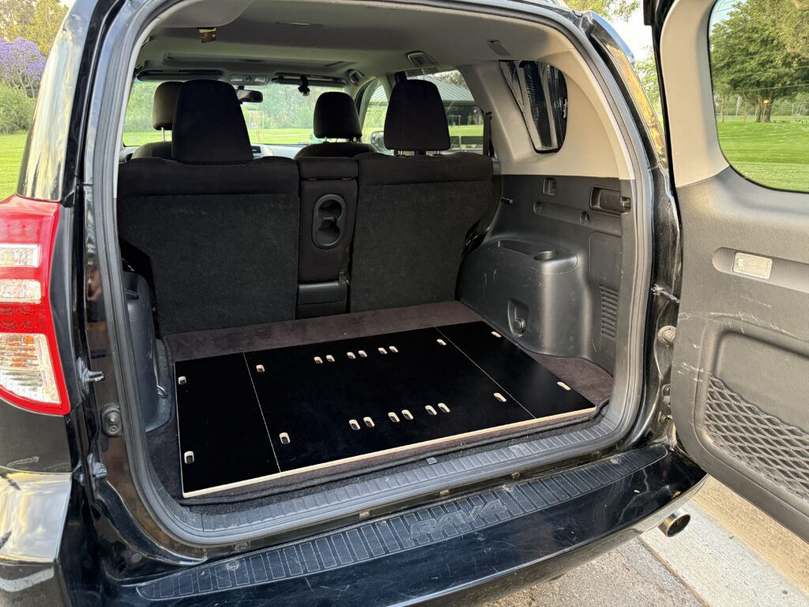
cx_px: 404
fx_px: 561
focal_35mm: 24
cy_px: 304
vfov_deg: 56.8
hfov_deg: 71.6
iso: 640
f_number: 1.78
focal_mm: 6.76
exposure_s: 1/60
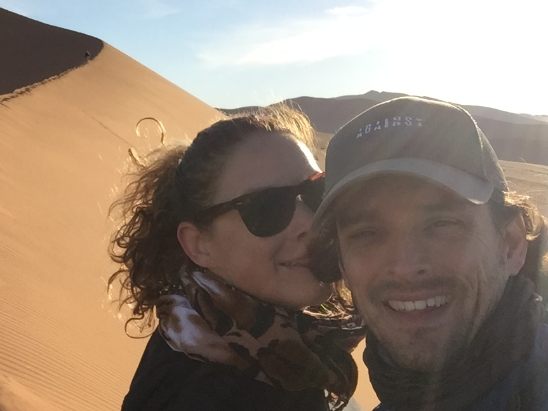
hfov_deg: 40.5
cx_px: 165
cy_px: 179
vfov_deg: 31.5
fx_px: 728
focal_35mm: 46
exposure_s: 1/1218
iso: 32
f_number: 2.2
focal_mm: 2.65
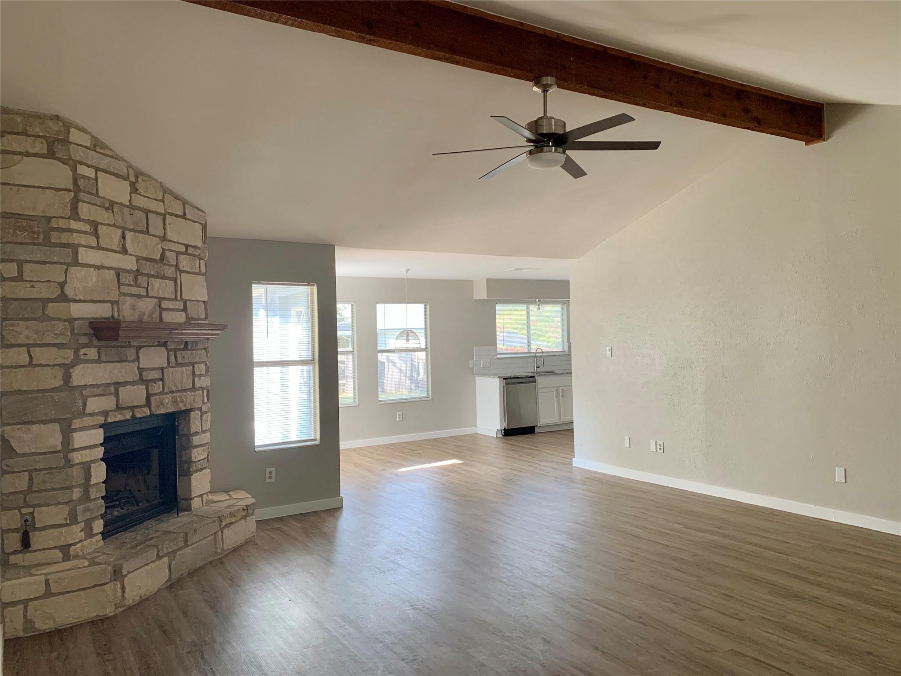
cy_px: 338
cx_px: 450
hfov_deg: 67.3
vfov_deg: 53.1
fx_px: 677
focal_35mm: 26
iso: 100
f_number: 1.8
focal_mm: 4.25
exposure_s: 1/95
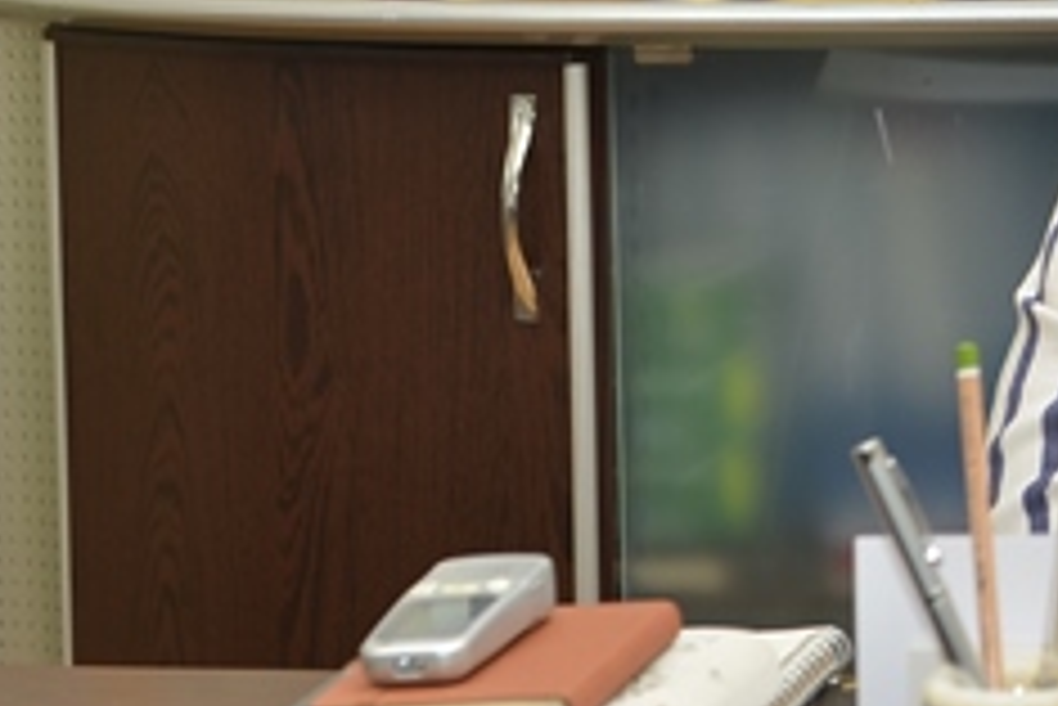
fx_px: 5117
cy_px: -52
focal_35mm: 174
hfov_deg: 11.4
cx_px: 1553
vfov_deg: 7.9
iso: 160
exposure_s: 1/250
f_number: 4
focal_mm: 40
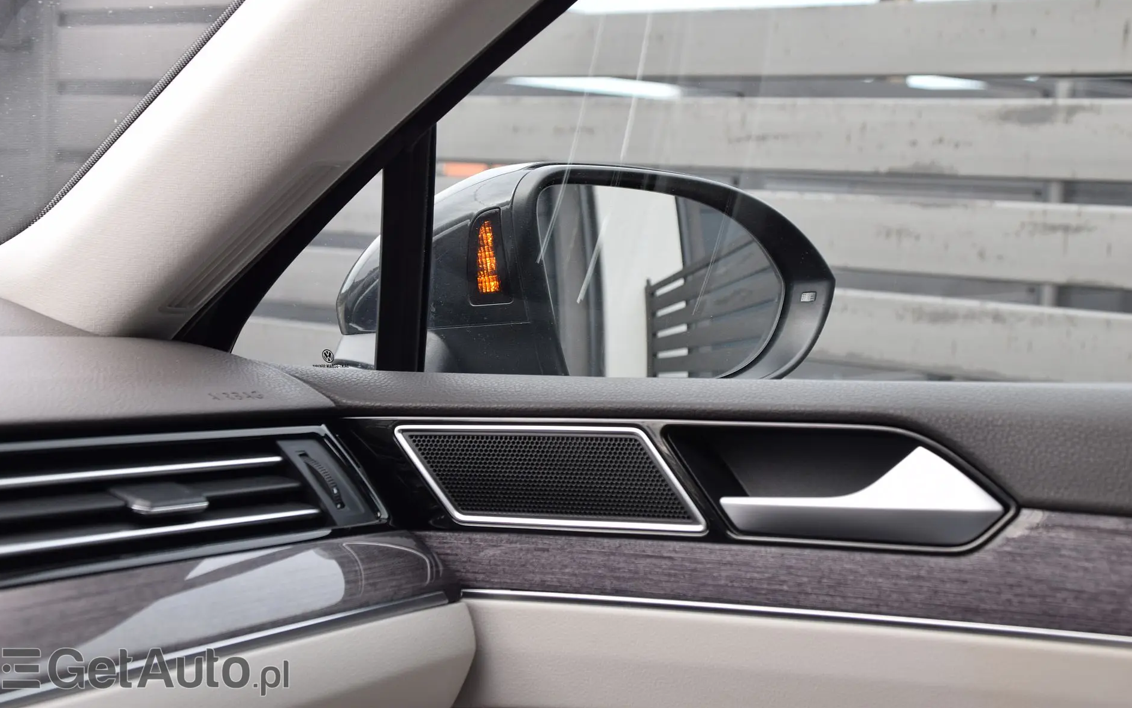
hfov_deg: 34.5
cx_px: 562
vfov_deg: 22.0
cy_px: 325
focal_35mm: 59
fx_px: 1821
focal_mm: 38
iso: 320
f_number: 7.1
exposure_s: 1/160
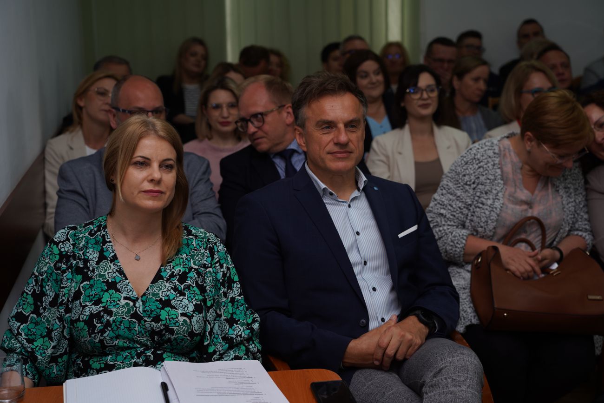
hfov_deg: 33.9
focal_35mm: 59
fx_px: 990
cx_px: 302
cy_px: 202
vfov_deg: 23.0
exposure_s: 1/100
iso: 125
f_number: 4
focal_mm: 59
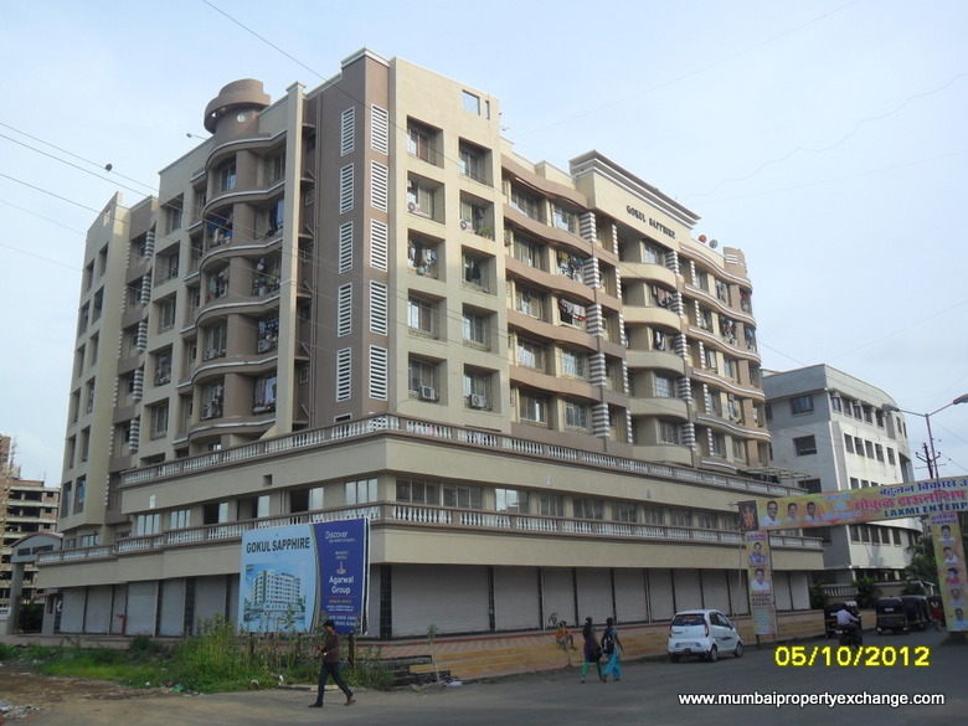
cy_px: 363
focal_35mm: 32
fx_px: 895
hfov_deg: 56.8
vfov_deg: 44.2
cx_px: 484
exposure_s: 1/750
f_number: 3.7
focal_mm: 5.7
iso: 100
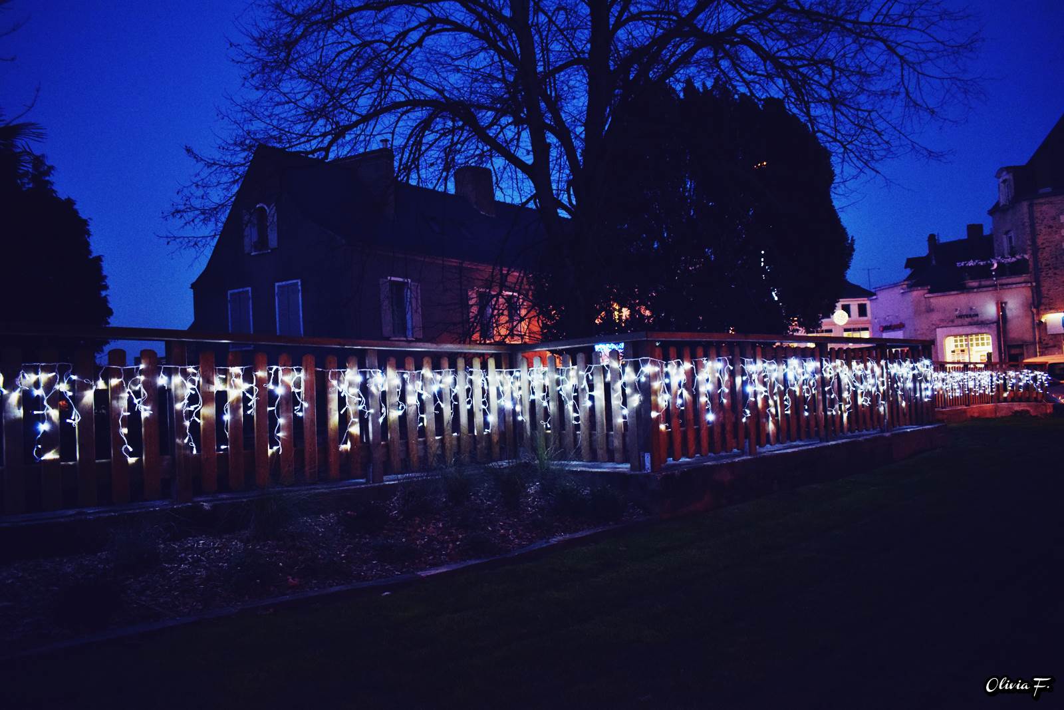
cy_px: 355
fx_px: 798
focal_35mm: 27
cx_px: 532
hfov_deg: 67.4
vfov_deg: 47.9
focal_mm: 18
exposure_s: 1/60
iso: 4500
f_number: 3.5
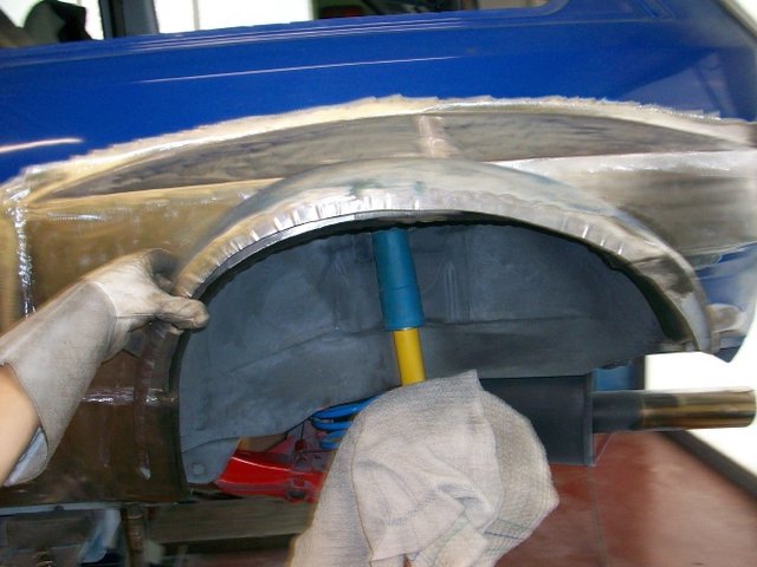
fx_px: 744
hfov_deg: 54.0
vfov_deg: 41.8
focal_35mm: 34
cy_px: 284
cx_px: 378
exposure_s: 1/60
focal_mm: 5.7
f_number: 2.8
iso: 160
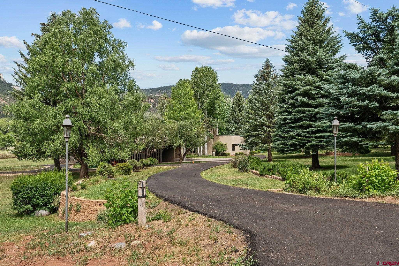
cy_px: 133
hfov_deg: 55.8
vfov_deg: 38.9
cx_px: 200
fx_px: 377
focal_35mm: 34
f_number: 8
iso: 400
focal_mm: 34
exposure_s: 1/800
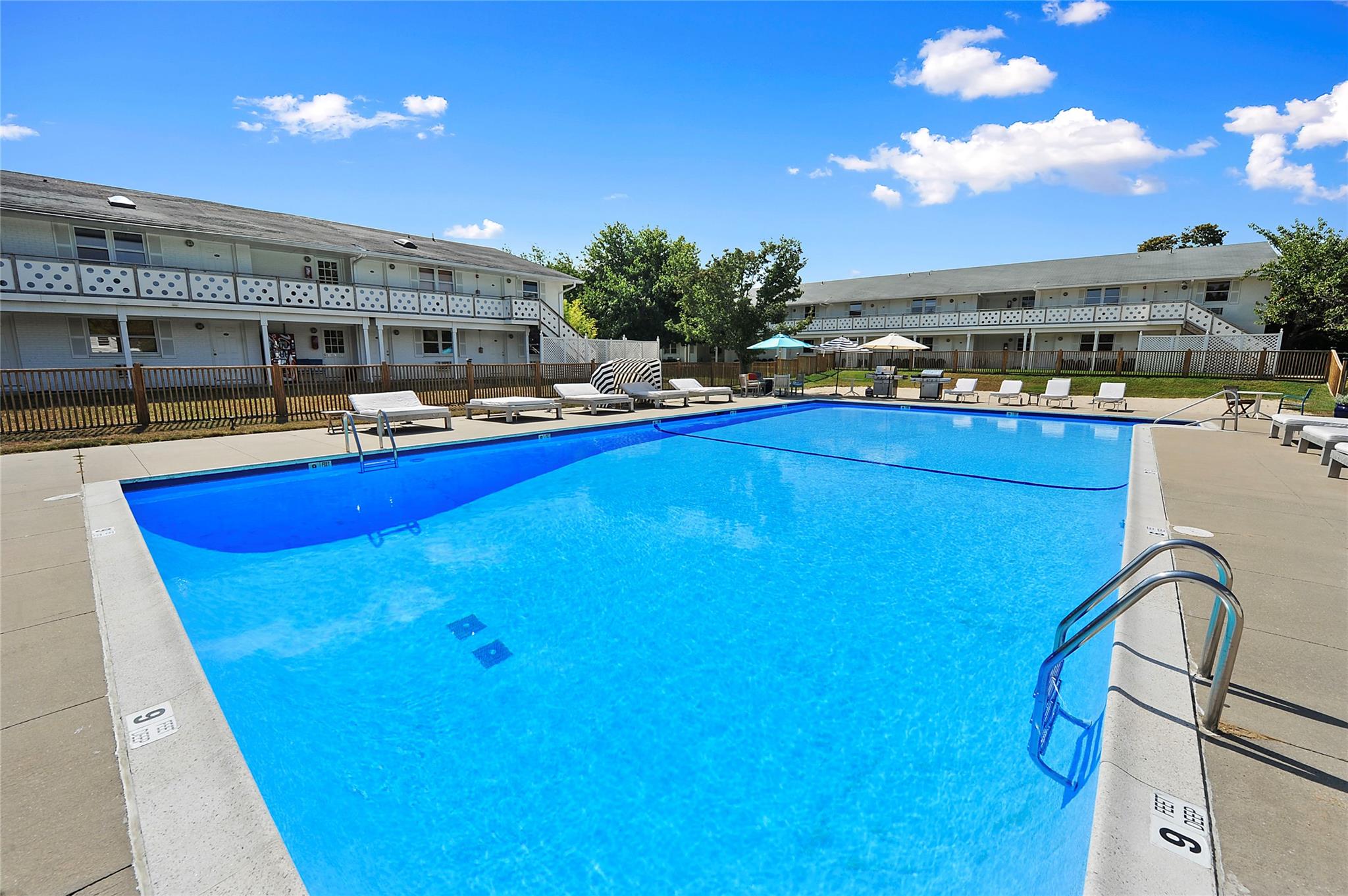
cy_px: 448
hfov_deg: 104.3
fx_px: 524
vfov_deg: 81.1
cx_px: 674
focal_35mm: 14
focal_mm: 14
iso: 200
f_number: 11
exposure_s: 1/200
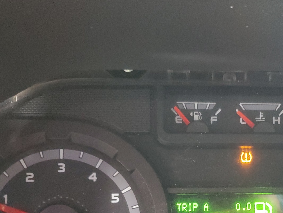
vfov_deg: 28.7
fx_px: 401
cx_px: 216
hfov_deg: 37.8
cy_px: 185
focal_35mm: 49
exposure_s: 1/15
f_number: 1.5
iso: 350
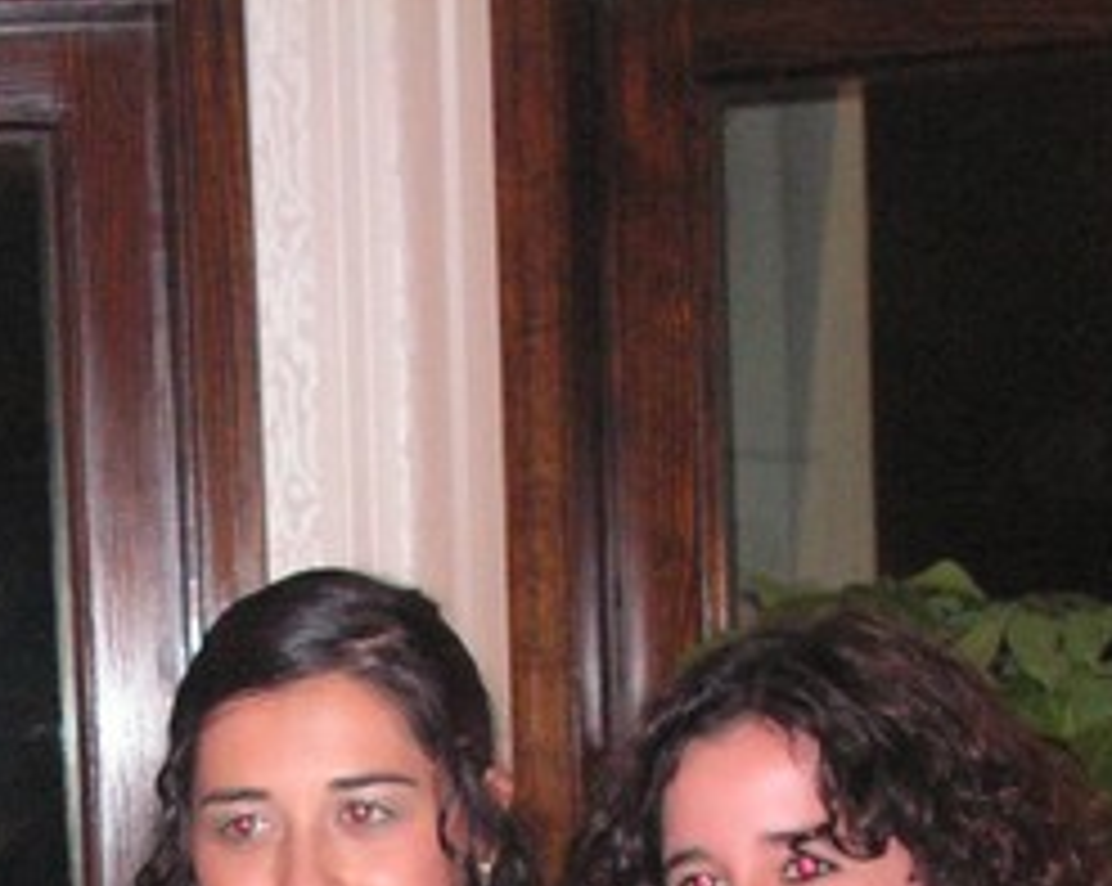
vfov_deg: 9.8
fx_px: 4997
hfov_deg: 12.7
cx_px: 261
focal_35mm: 152
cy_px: 1345
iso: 200
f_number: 3.2
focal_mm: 8.1
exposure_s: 1/40
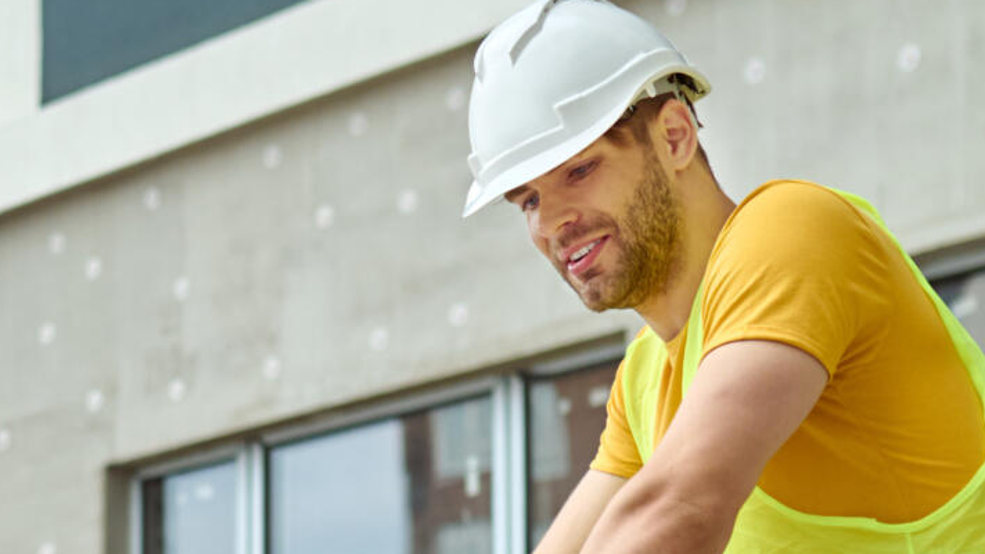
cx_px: -109
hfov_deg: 15.8
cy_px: 875
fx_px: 3448
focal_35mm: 132
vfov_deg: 8.9
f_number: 2.5
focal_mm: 35
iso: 500
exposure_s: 1/800
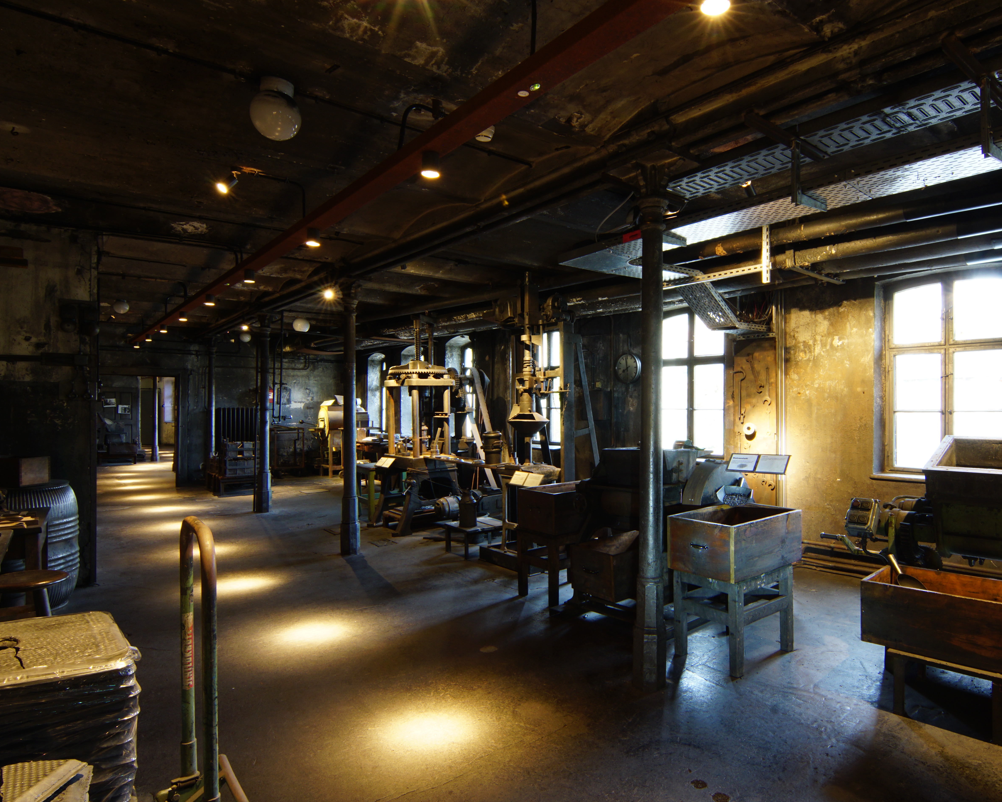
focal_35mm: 20
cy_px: 403
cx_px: 594
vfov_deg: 69.2
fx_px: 581
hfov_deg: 80.7
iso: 125
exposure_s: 30
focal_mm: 11
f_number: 16
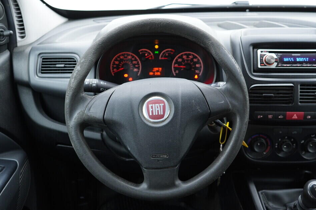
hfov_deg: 49.5
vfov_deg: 34.2
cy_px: 107
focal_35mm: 39
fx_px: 342
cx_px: 149
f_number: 2.8
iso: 320
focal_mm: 24
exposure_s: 1/40
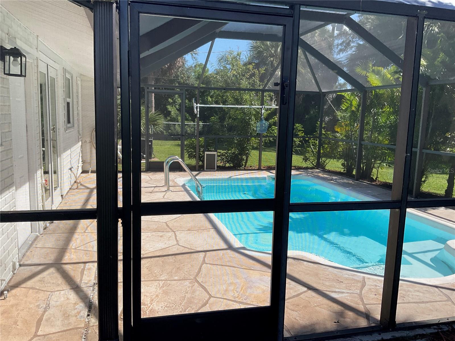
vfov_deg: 48.2
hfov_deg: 61.7
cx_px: 228
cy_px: 170
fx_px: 381
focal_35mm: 29
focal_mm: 3
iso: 16
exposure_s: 1/929
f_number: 1.8
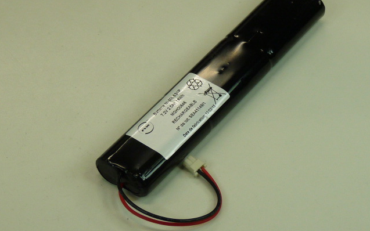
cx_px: 185
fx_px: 1149
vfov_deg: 11.5
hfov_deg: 18.3
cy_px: 114
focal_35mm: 114
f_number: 3.2
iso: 200
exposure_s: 1/160
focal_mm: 10.8
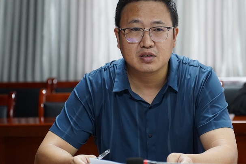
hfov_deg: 17.9
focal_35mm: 114
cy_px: 79
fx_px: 779
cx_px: 157
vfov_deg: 12.0
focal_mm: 69
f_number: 2.8
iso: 4000
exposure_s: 1/125
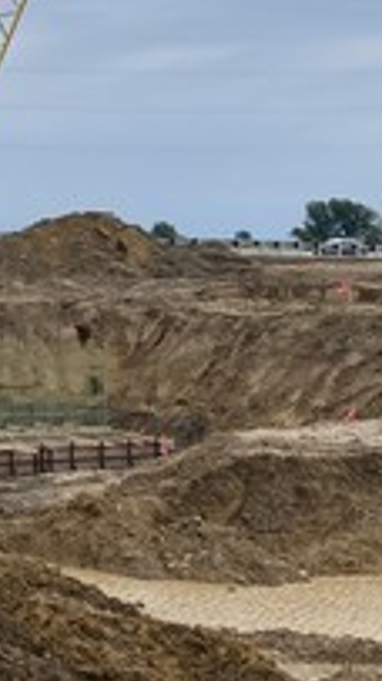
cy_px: 148
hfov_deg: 12.0
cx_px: -483
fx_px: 1515
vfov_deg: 24.9
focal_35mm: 84
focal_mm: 3.99
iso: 20
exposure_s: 1/1736
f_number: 1.8
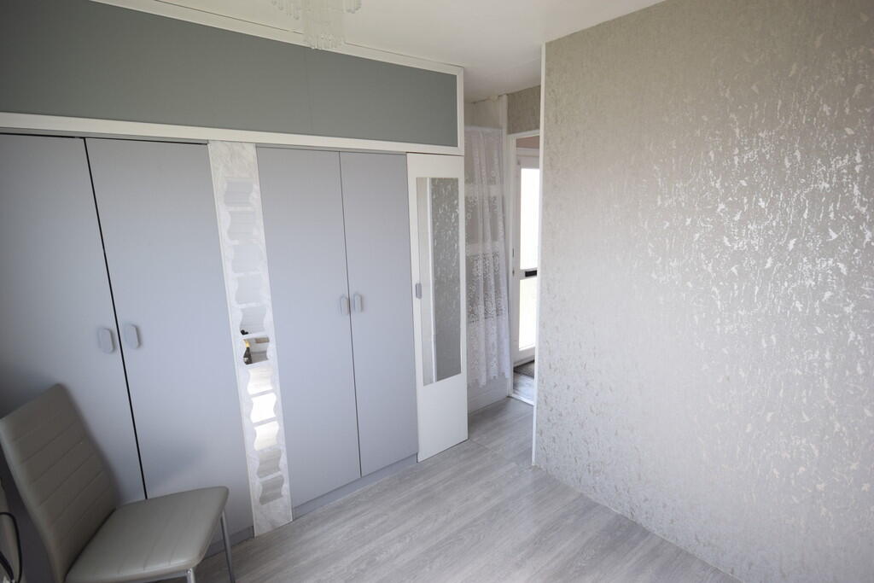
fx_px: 437
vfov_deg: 67.4
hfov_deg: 90.0
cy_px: 292
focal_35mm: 18
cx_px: 437
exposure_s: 1/160
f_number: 6.3
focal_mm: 12
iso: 400
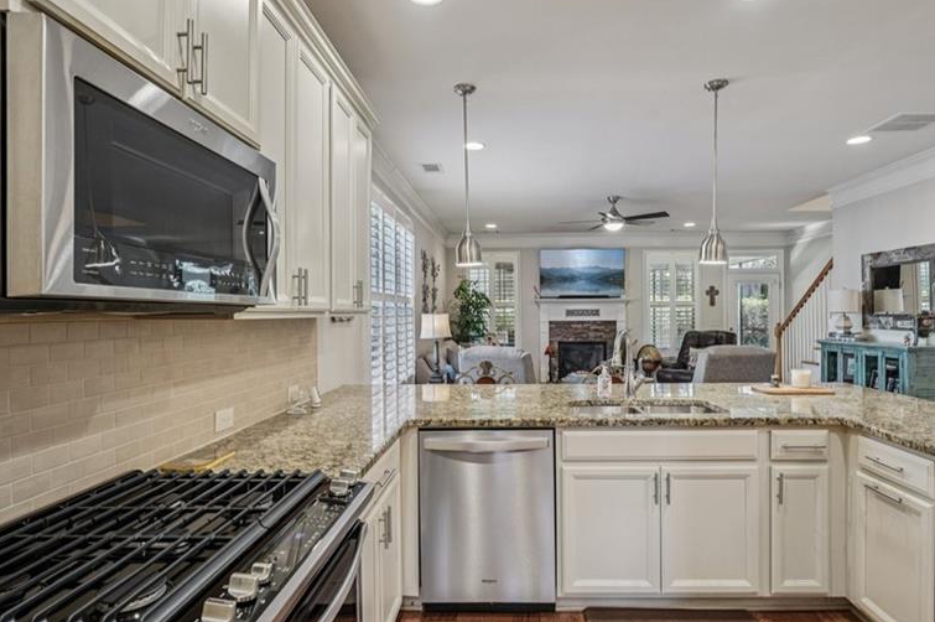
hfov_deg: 86.9
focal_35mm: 19
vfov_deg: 64.5
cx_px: 492
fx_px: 493
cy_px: 304
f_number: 8
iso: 320
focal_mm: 14
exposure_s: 1/8
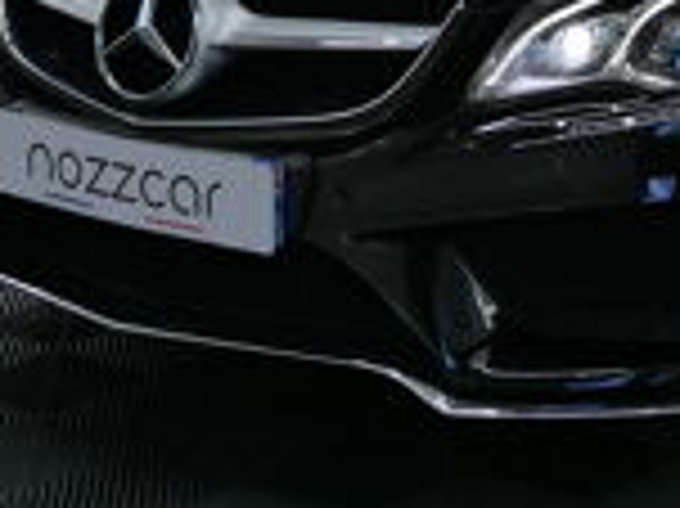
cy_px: -220
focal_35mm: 121
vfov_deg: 11.8
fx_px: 2375
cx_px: 743
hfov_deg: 15.9
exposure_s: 1/125
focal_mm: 19
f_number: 3.5
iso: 200
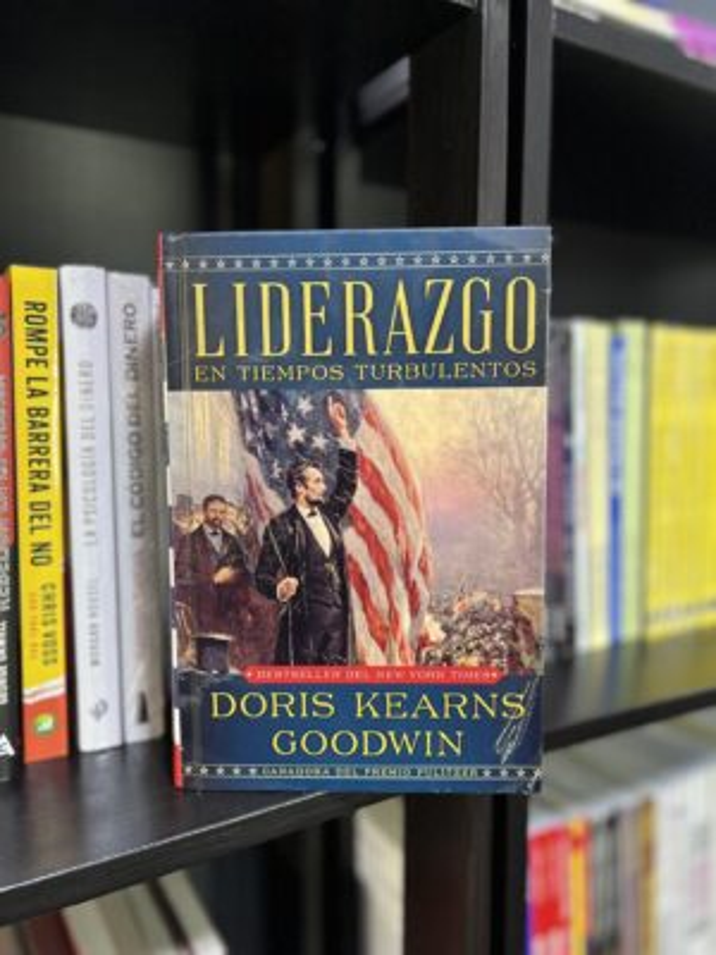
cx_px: 358
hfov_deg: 53.1
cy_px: 478
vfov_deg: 67.3
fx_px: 717
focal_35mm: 26
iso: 500
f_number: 1.5
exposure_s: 1/60
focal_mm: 5.7
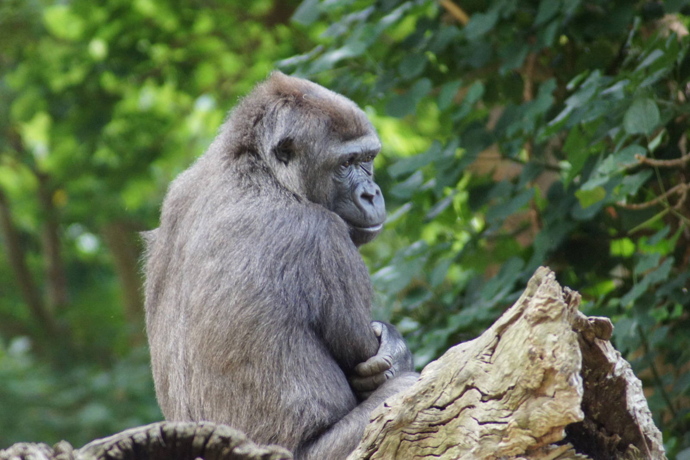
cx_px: 345
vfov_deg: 3.1
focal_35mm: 450
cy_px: 230
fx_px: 8620
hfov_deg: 4.6
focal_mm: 300
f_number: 5.6
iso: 1600
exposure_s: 1/200
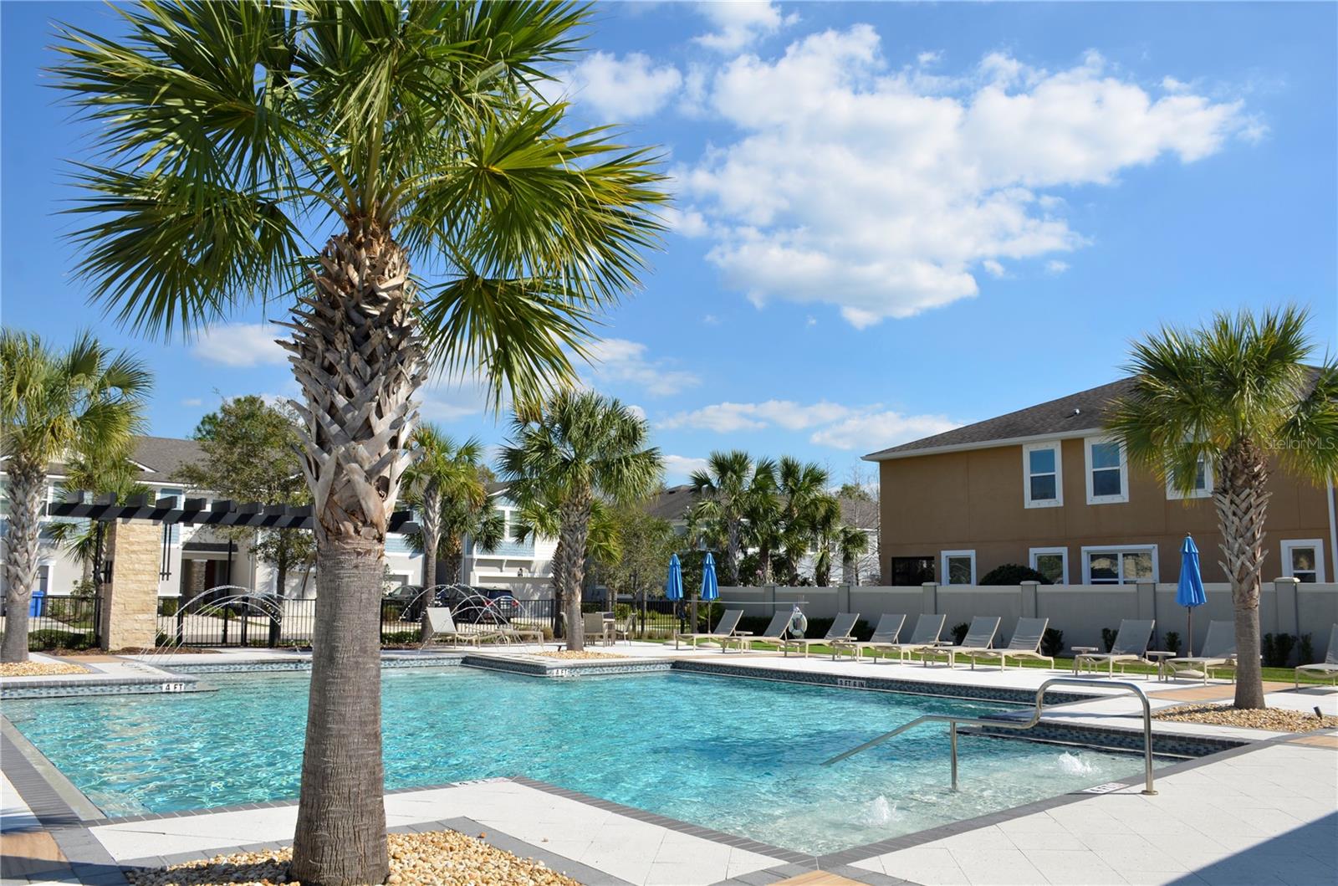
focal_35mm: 27
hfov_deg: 67.5
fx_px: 1001
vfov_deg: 47.7
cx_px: 669
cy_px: 443
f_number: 8
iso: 100
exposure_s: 1/250
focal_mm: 18
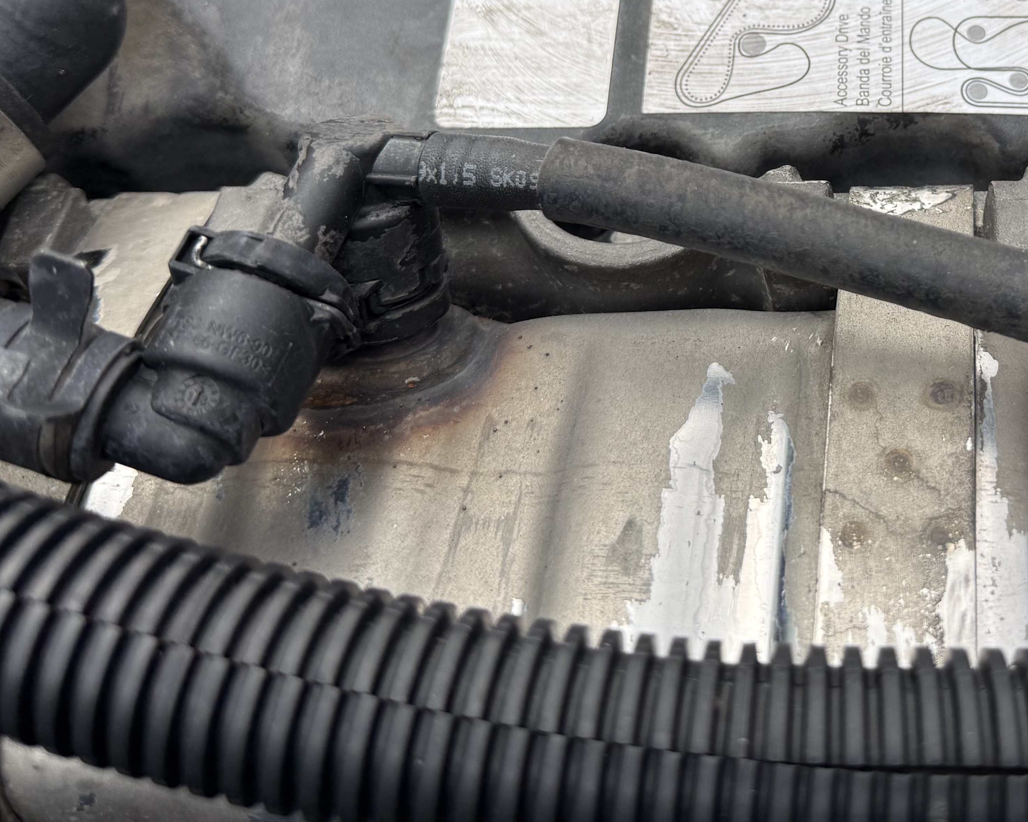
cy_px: 125
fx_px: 1369
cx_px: 813
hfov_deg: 39.6
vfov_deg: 32.2
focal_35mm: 45
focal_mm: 6.76
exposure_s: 1/1727
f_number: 1.78
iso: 80
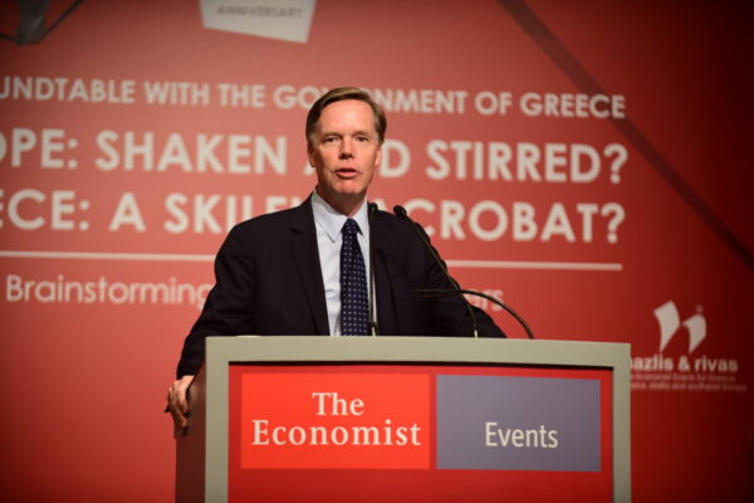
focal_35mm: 125
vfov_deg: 11.0
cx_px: 377
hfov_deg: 16.4
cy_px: 252
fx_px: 2618
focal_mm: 125
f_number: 3.2
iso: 800
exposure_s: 1/250
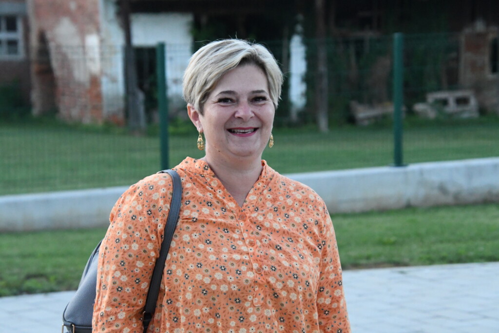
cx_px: 250
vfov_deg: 12.2
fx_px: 1553
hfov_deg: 18.3
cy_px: 166
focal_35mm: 112
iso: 8000
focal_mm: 75
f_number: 5.6
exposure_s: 1/500
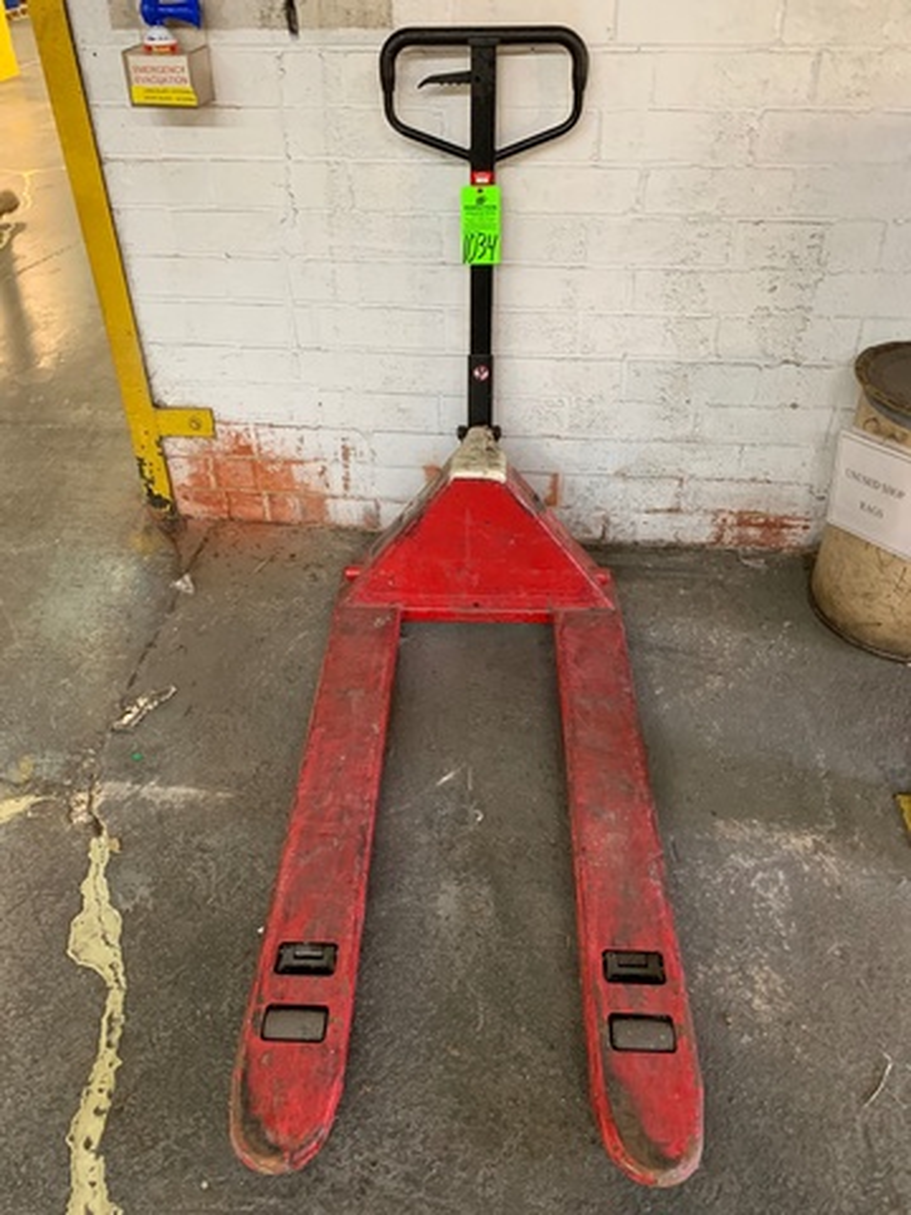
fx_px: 912
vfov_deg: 67.3
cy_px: 608
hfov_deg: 53.1
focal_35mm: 26
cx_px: 456
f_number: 1.8
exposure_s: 1/60
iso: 320
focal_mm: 4.25
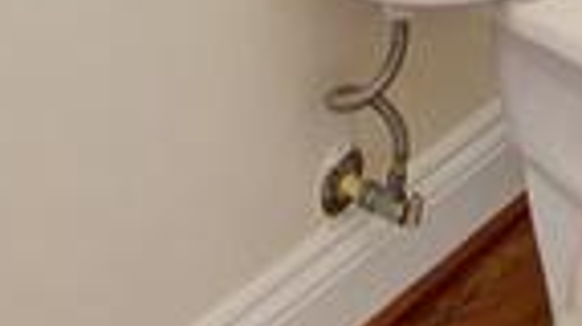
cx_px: 663
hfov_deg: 17.2
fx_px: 1849
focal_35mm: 120
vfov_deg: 7.9
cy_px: -811
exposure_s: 1/20
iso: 200
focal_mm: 16
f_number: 8
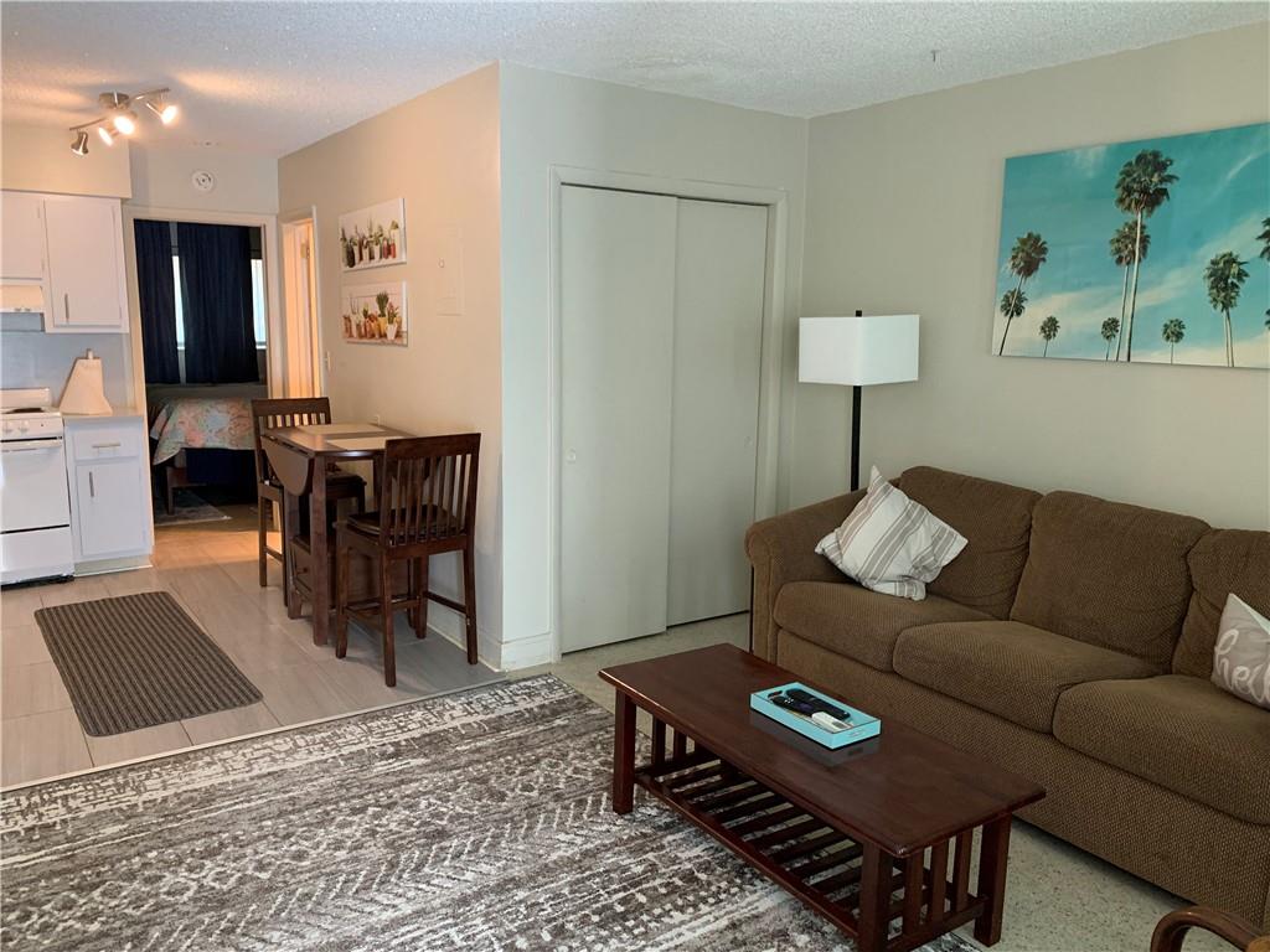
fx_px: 954
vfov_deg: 53.1
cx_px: 635
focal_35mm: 26
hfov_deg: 67.3
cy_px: 476
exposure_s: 1/60
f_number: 1.8
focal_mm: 4.25
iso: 320
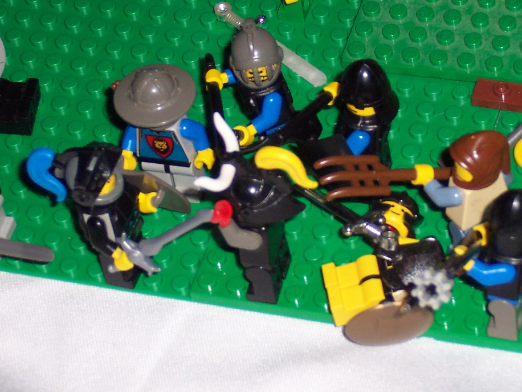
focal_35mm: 169
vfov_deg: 8.8
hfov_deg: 11.7
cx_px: 308
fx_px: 2548
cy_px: 226
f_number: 4.8
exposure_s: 1/125
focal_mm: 20
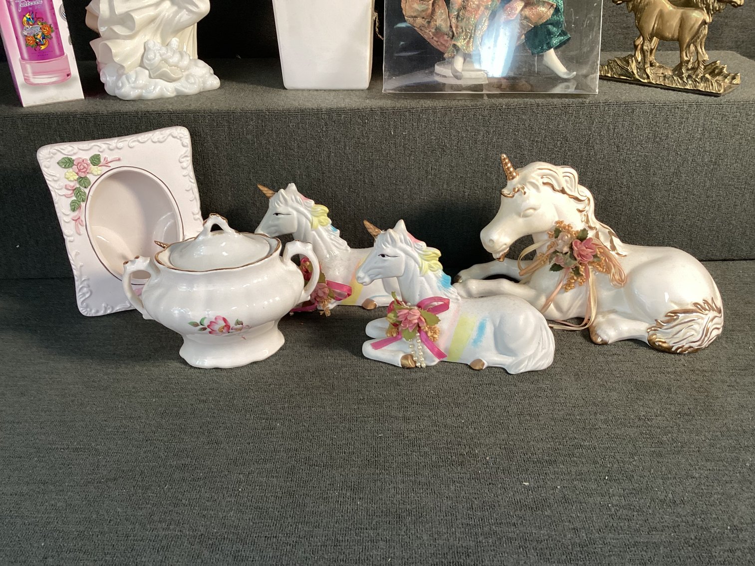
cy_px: 283
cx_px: 378
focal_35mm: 31
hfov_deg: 58.3
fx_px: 676
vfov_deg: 45.4
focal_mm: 3.3
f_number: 2.4
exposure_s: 1/60
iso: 100
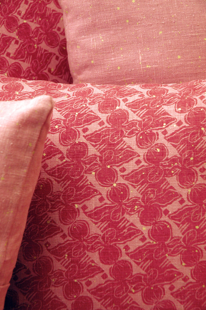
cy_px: 155
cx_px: 103
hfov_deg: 13.0
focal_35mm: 105
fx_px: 903
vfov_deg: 19.5
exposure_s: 1/160
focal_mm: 70
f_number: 6.3
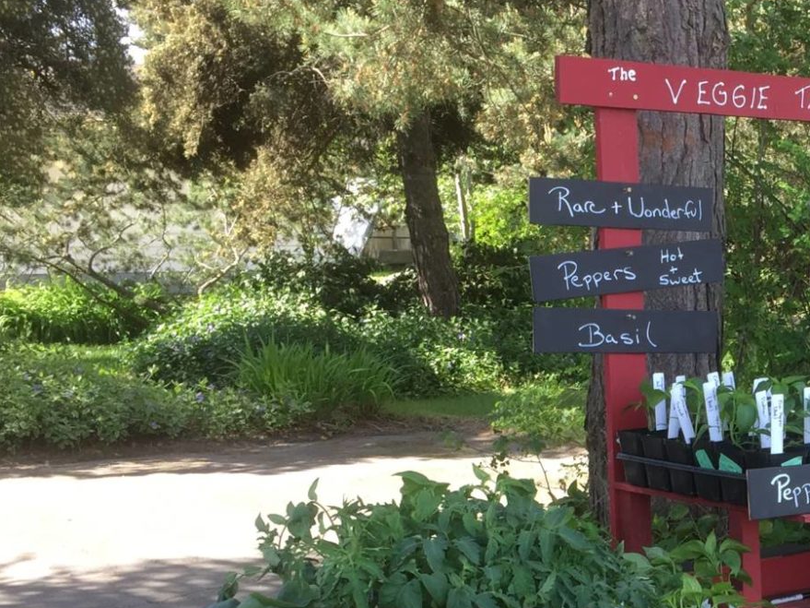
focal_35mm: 66
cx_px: 847
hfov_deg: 27.4
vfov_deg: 21.8
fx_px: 1544
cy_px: 542
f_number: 2.2
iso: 32
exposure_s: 1/187
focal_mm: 4.15
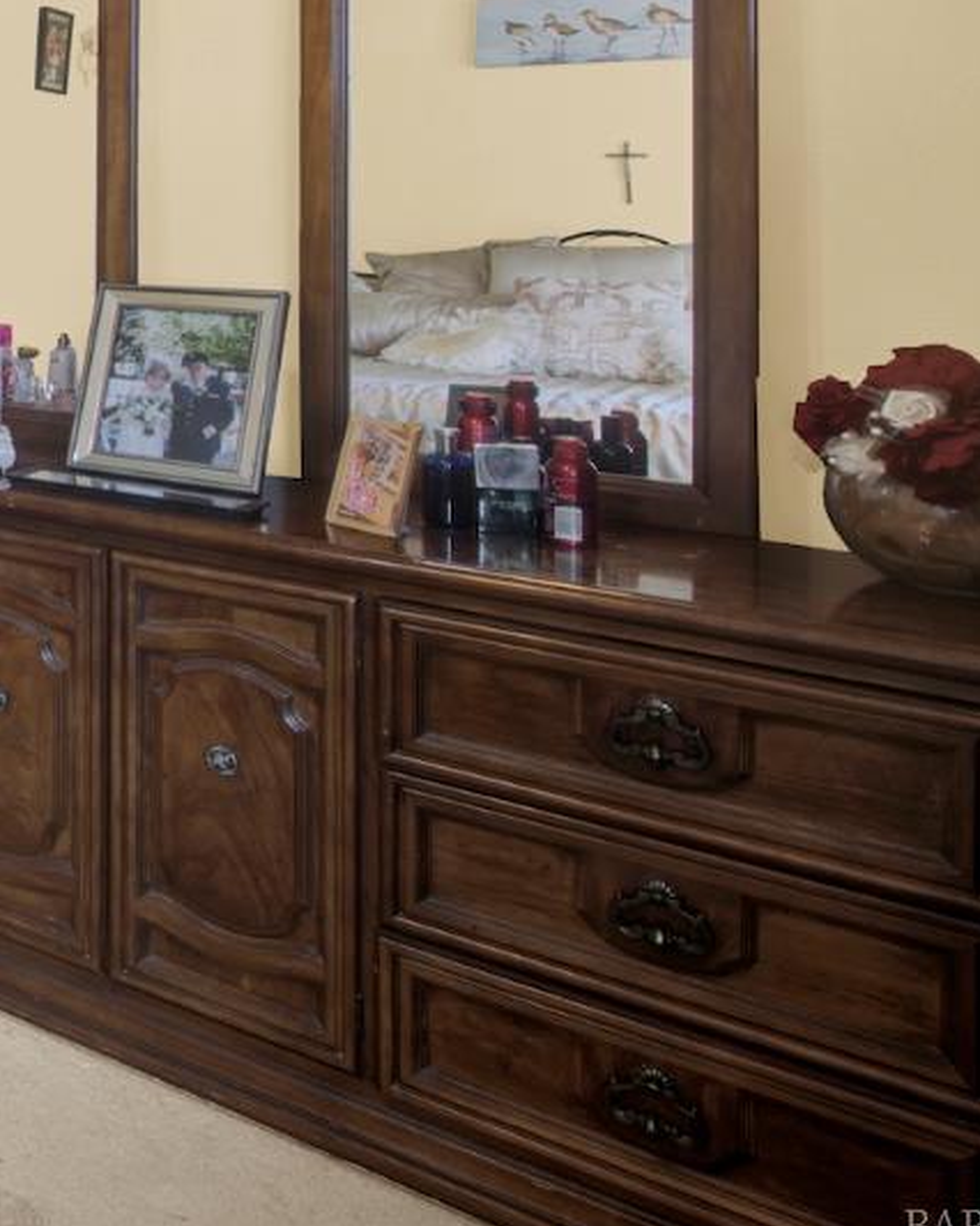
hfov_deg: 25.0
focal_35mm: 37
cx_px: -633
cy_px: 156
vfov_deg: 45.2
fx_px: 1342
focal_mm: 14
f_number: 14
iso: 100
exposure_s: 1/5
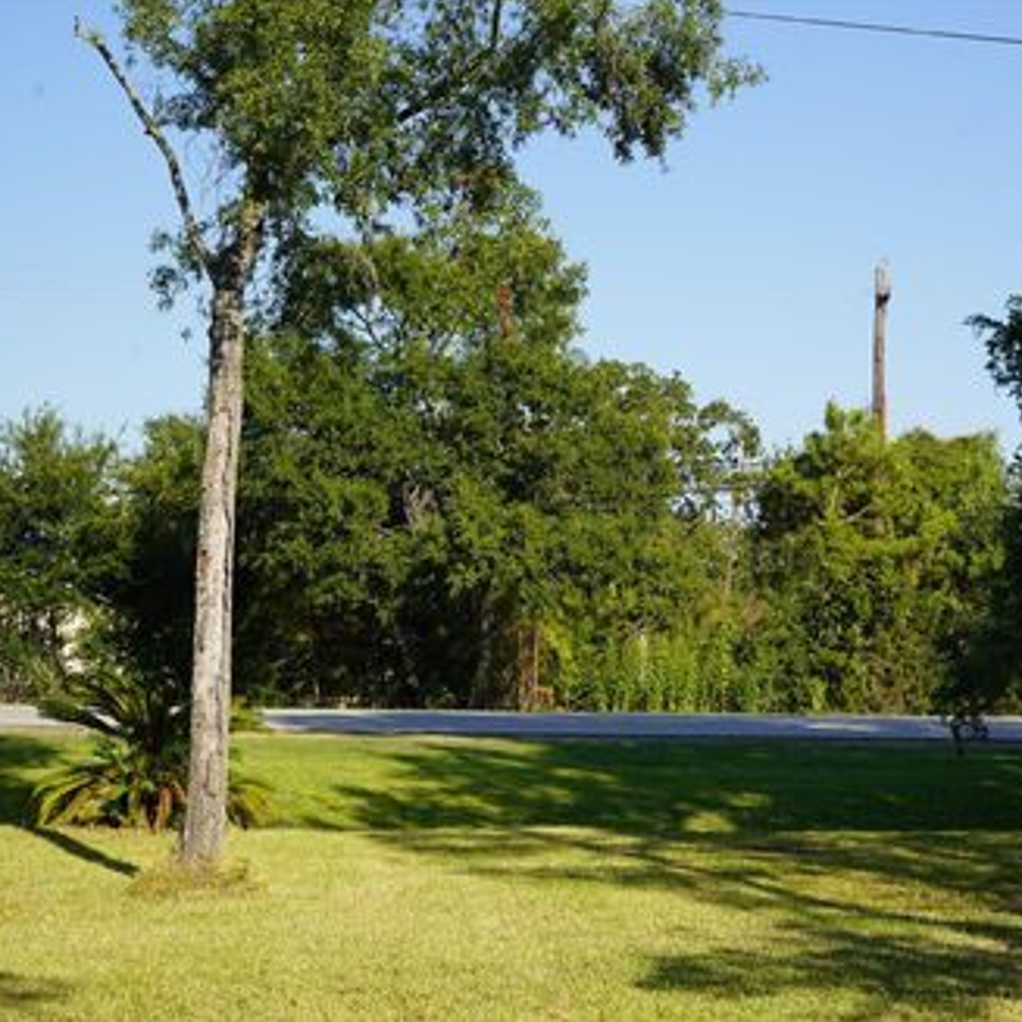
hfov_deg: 26.3
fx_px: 2171
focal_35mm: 65
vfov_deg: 26.5
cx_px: 700
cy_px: 508
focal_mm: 50
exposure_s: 1/125
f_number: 9
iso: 100
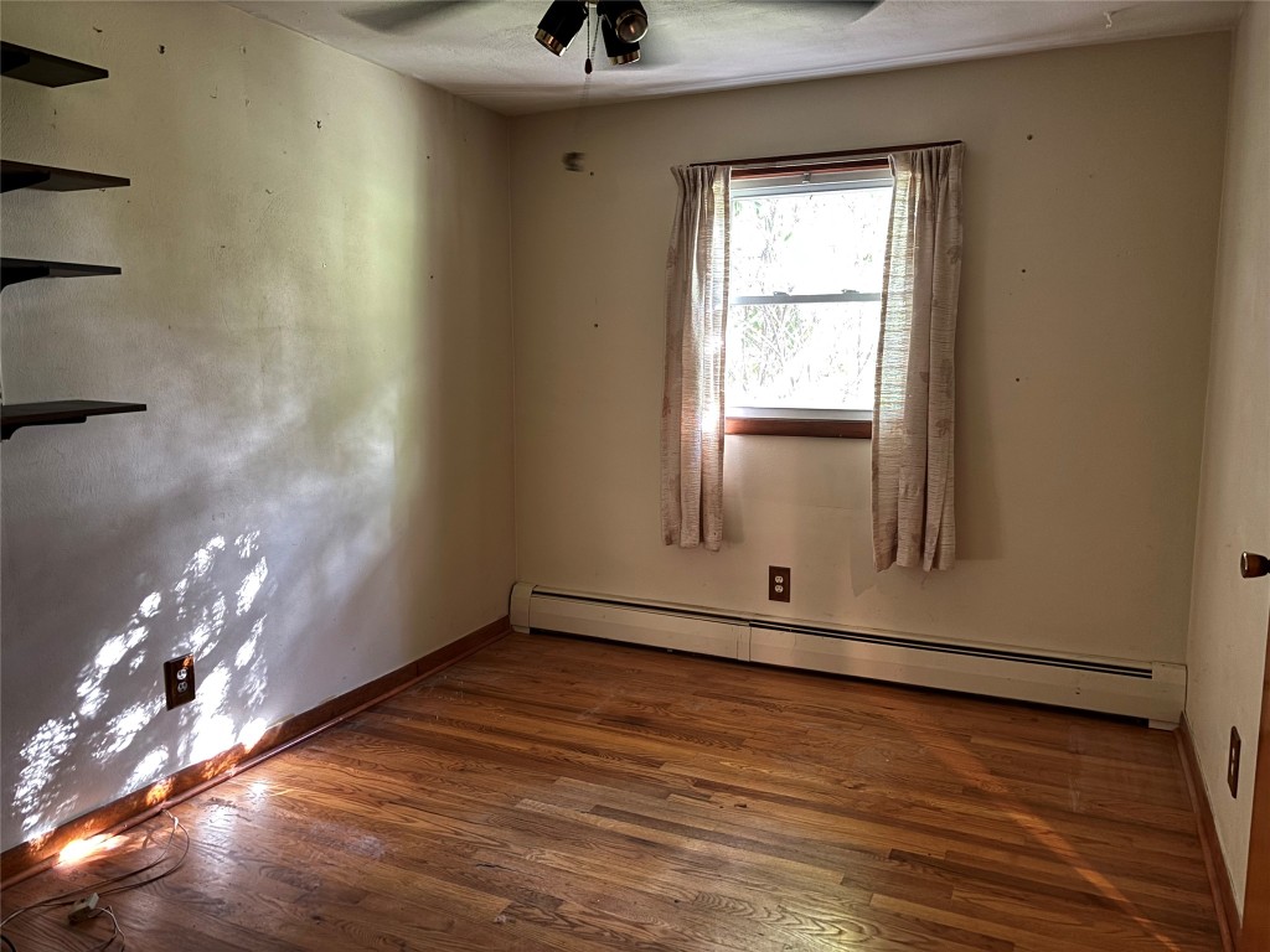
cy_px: 476
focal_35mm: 26
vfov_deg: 53.1
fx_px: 954
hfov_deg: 67.3
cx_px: 635
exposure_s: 1/9
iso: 500
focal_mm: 5.96
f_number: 1.6
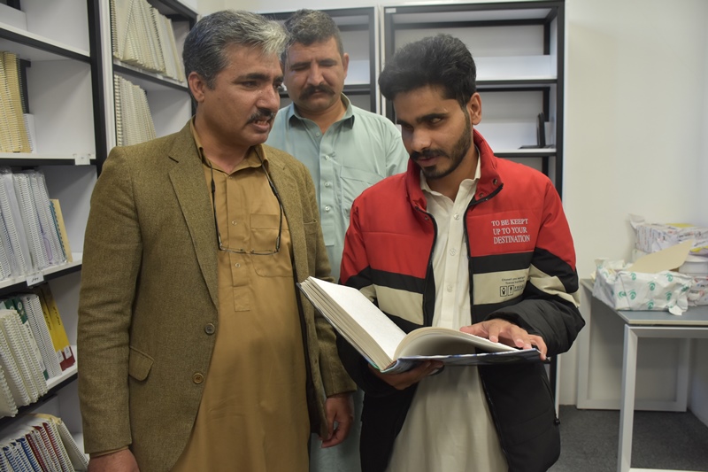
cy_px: 236
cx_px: 354
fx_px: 590
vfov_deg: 43.6
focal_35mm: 30
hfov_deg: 61.9
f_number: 4.5
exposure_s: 1/80
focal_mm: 20
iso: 800
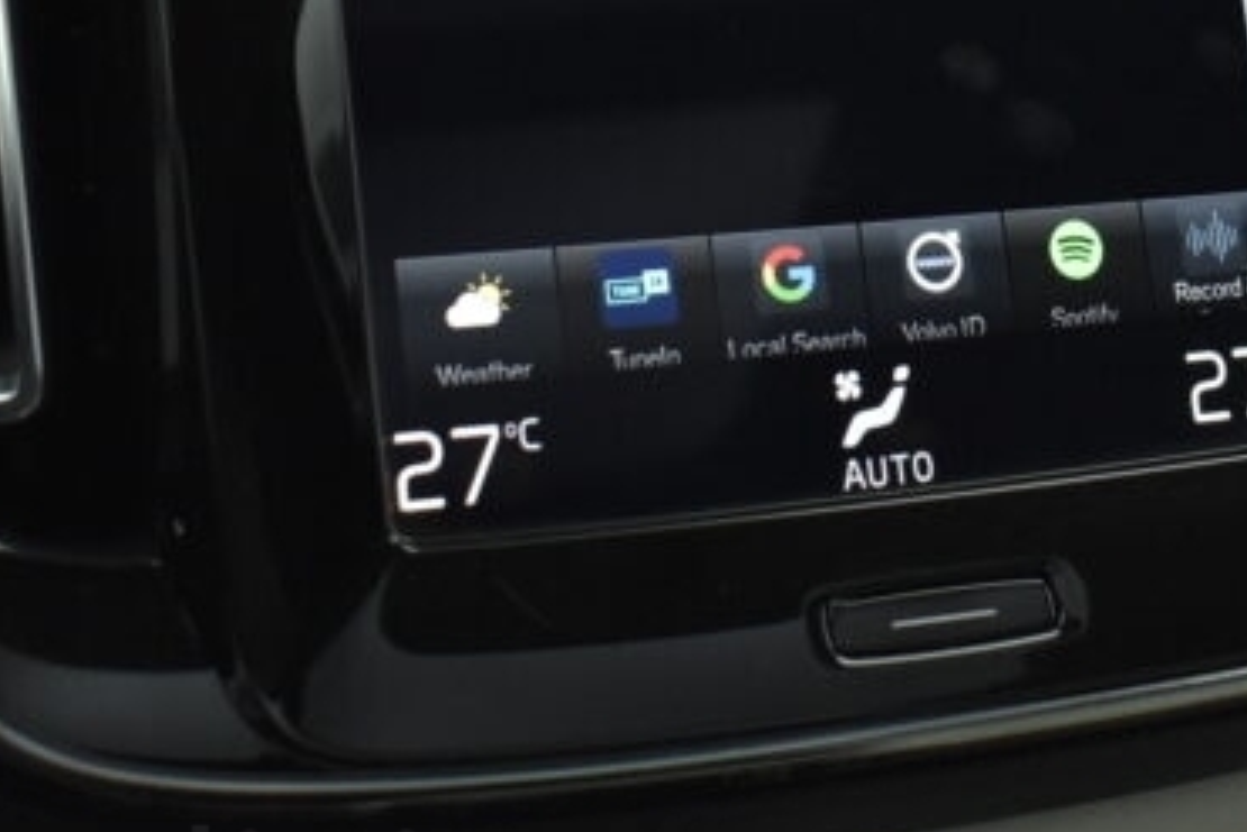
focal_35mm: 83
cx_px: 745
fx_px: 2876
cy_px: -74
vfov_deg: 16.0
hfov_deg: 24.4
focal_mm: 20
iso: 1600
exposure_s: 1/100
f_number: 3.5
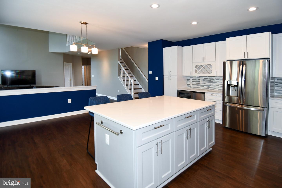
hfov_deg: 90.0
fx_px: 141
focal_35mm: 18
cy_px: 94
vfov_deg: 67.4
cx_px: 141
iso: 320
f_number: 4
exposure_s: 1/60
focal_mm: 12
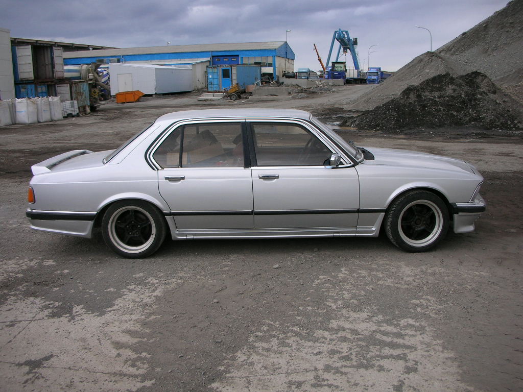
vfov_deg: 40.7
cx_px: 262
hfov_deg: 52.6
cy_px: 196
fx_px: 529
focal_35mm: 35
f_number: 3
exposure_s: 1/147
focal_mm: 5.8
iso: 50
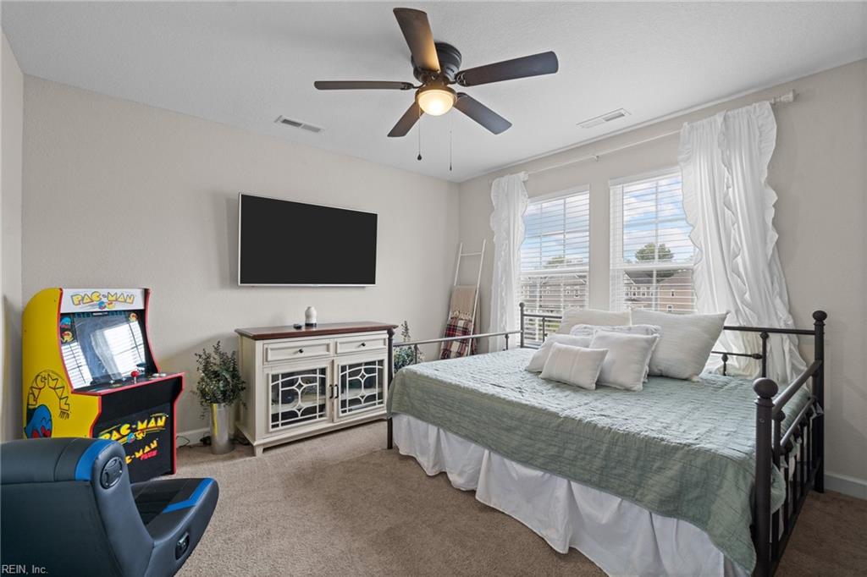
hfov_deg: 96.8
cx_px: 434
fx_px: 385
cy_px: 288
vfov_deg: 73.7
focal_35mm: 16
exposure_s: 1/5
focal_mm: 16
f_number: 8
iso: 400
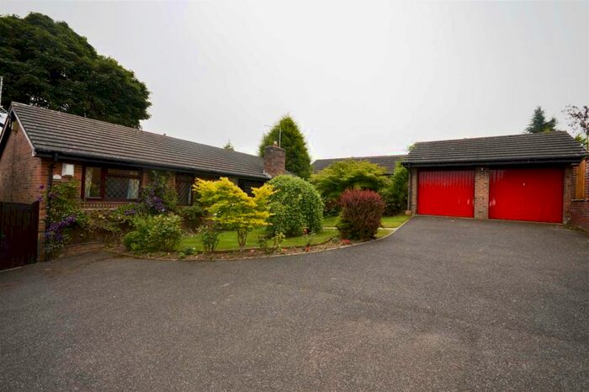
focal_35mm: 15
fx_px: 245
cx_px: 294
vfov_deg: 77.3
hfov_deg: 100.4
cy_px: 196
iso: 125
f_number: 5.6
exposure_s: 1/125
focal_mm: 10
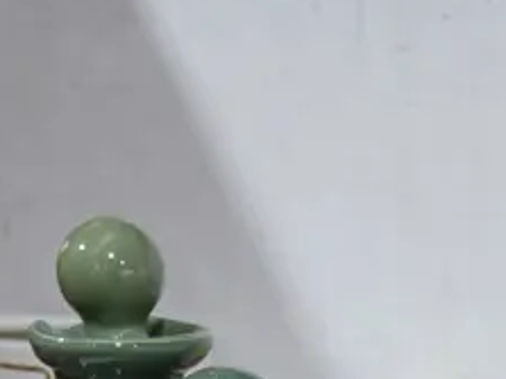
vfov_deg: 9.5
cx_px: 560
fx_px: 2148
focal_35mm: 147
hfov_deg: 13.2
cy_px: 730
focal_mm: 16
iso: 800
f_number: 3.6
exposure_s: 1/60
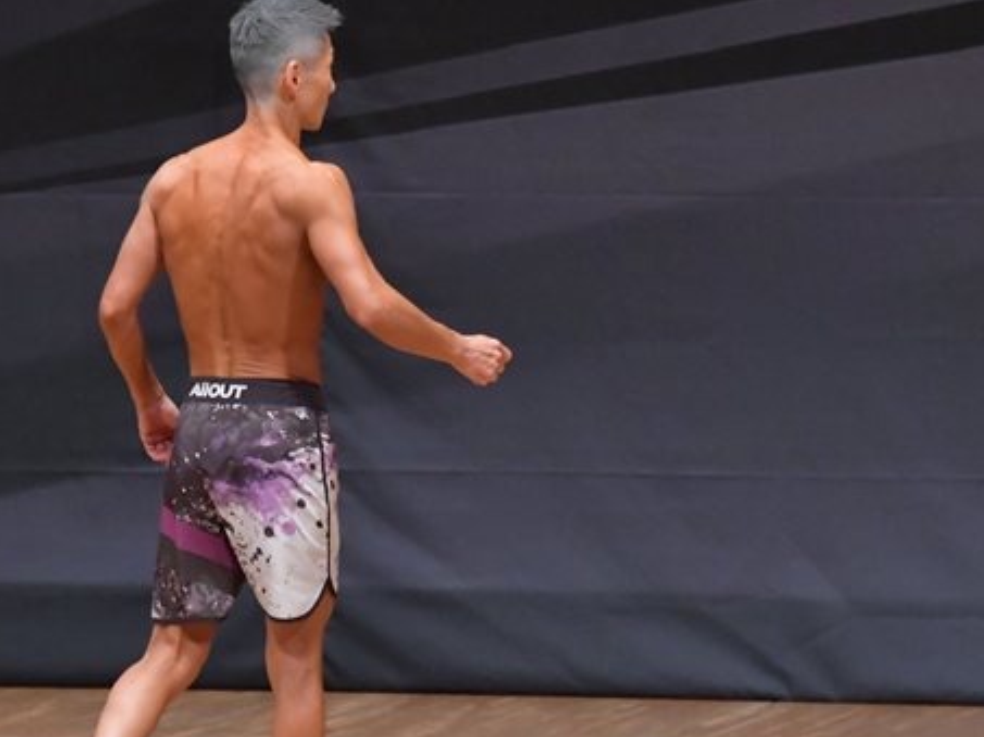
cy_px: 450
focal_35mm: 469
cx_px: 234
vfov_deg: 3.2
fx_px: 13321
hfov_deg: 4.2
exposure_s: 1/400
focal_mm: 190
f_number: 5.6
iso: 6400
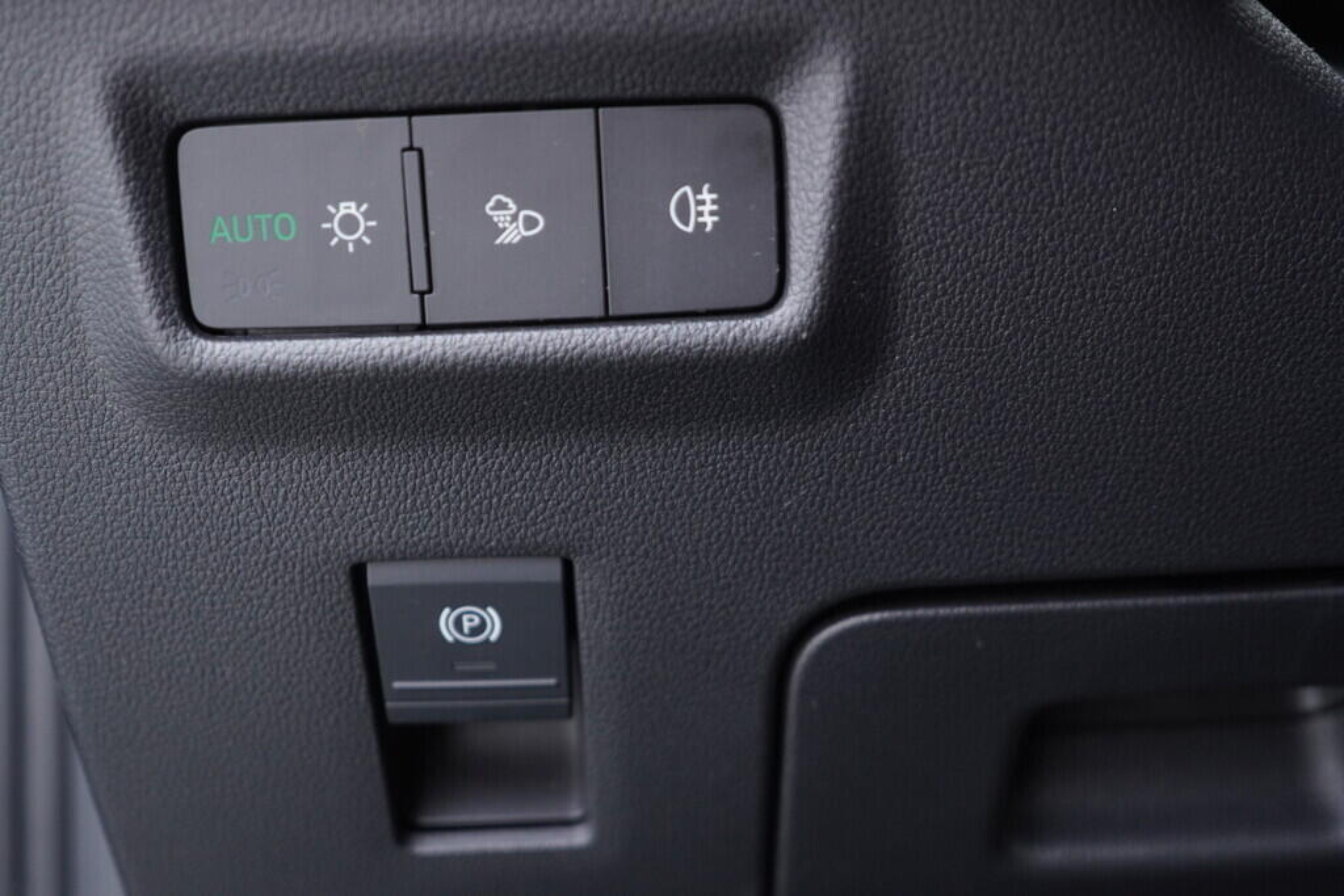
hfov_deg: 53.1
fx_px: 1344
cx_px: 672
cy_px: 448
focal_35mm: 36
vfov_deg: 36.9
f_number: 2.8
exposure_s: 1/40
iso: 500
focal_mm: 24
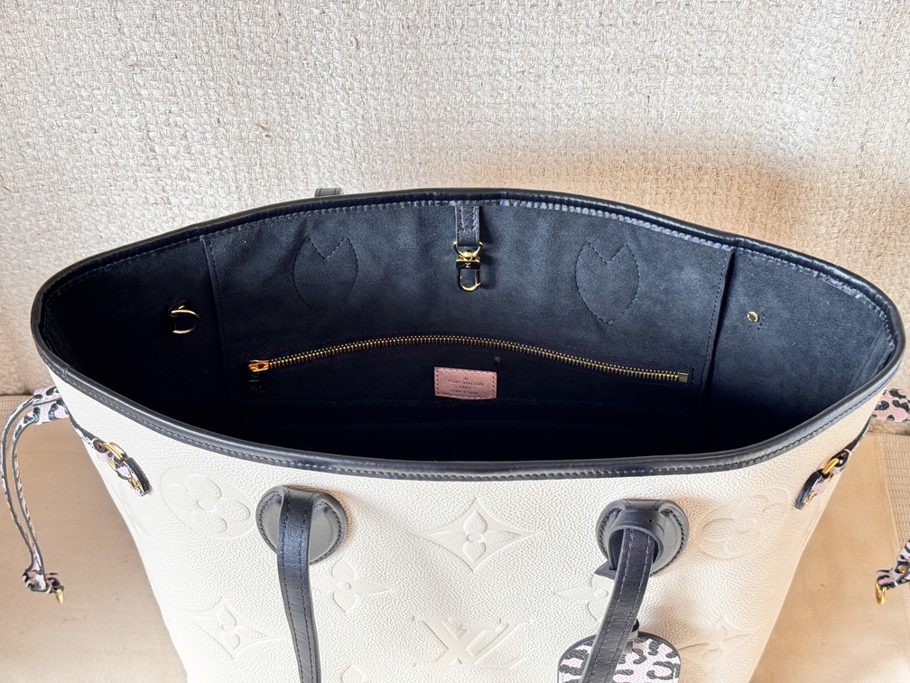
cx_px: 455
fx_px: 1262
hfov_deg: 39.7
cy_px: 342
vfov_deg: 30.3
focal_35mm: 48
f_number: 1.78
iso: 100
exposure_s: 1/106
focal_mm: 6.76
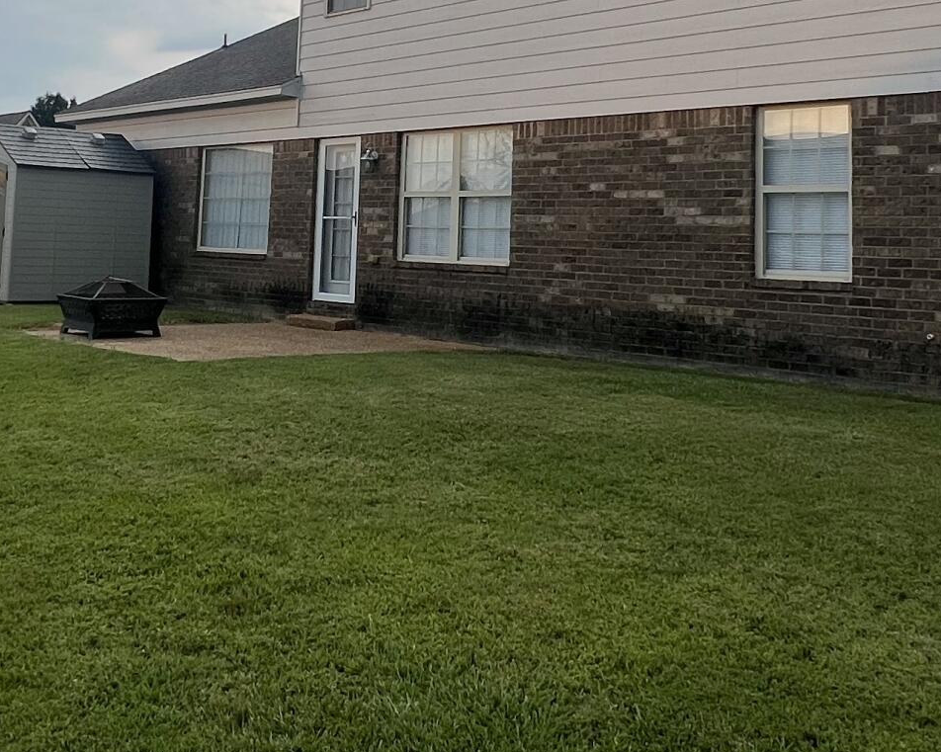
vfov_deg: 35.5
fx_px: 1114
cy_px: 99
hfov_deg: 45.6
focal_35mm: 40
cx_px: 389
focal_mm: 1.57
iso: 32
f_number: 1.8
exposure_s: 1/564
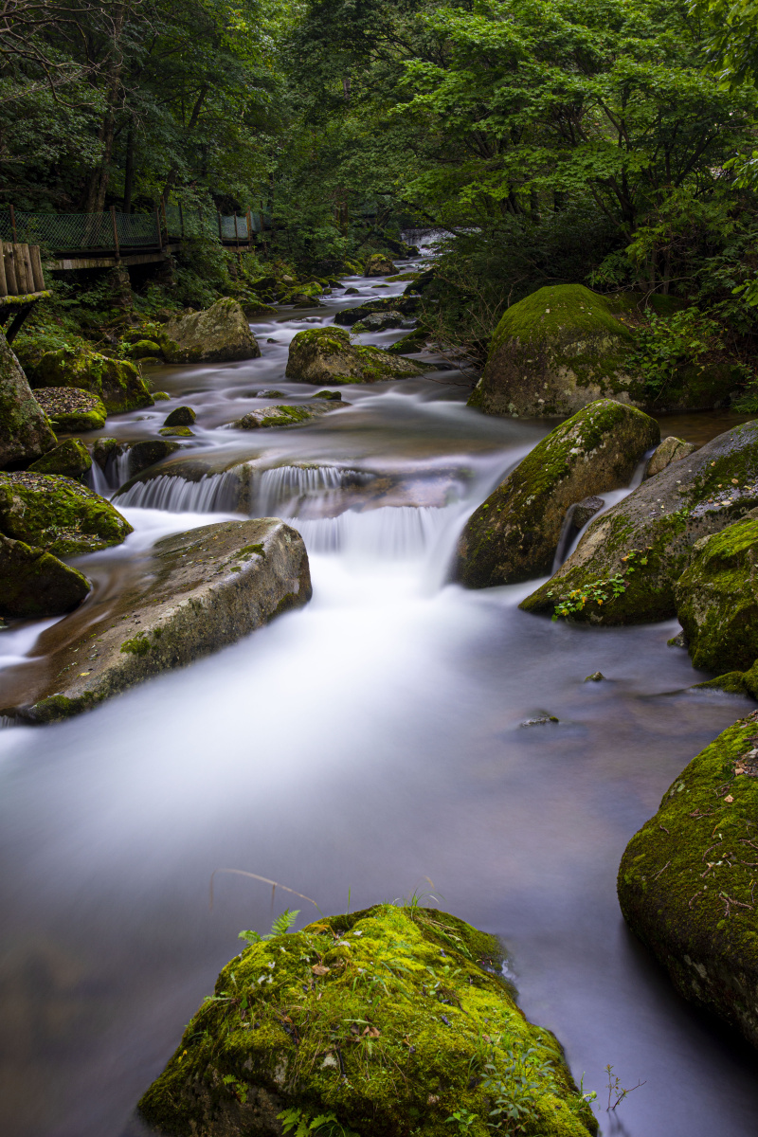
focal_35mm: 40
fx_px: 1279
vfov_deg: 47.9
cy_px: 568
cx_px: 379
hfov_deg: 33.0
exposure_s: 61
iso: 100
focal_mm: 27
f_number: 6.3
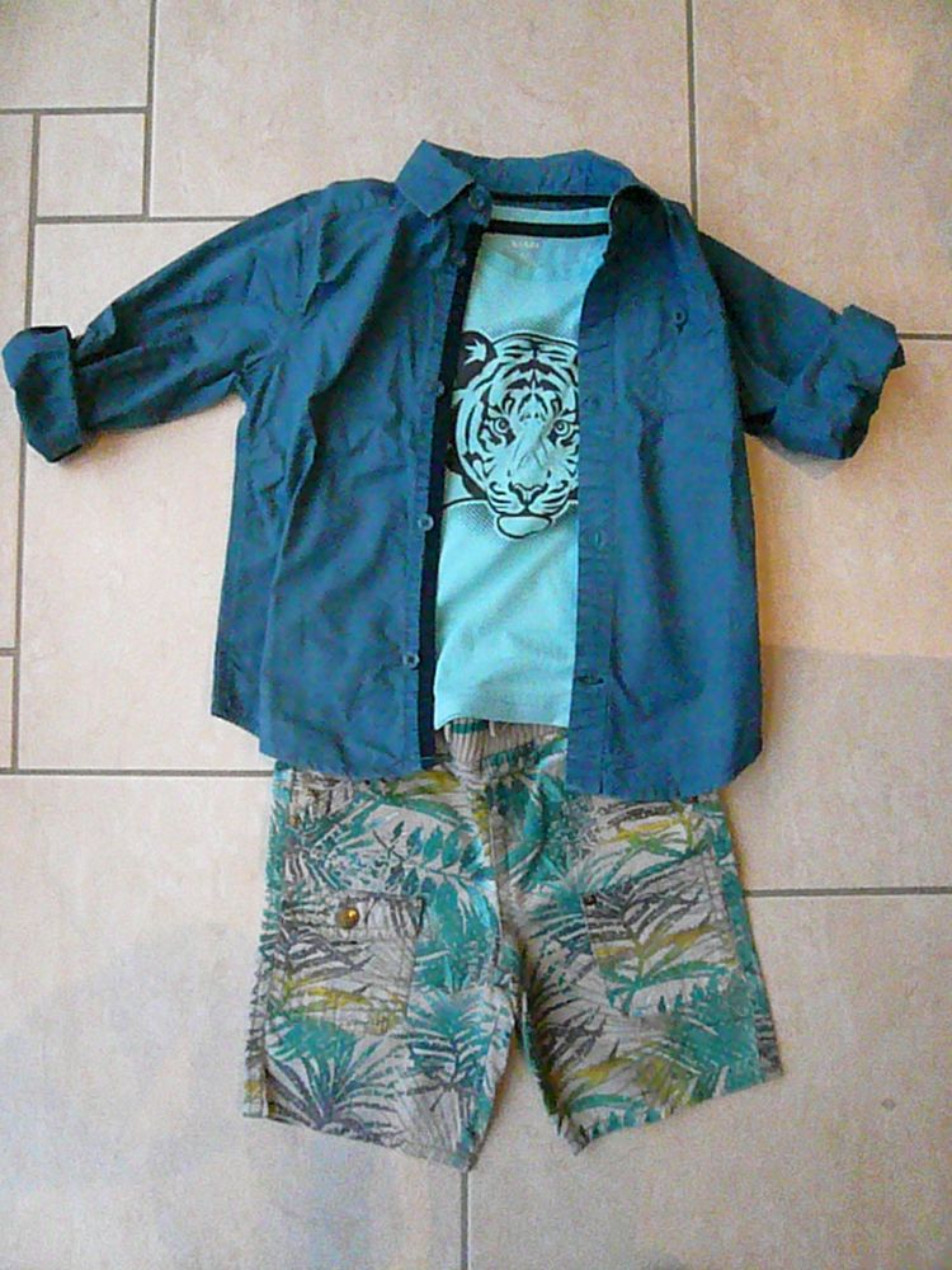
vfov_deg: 63.4
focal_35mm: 28
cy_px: 635
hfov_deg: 49.7
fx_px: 1027
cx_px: 476
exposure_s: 1/250
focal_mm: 4.6
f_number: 2.8
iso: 3200
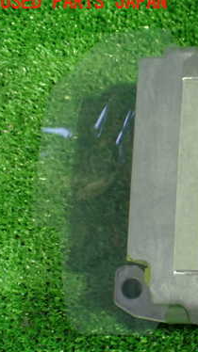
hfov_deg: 19.3
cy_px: 202
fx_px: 523
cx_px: 278
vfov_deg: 37.2
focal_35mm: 56
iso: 800
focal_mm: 5.79
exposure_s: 1/30
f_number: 2.4
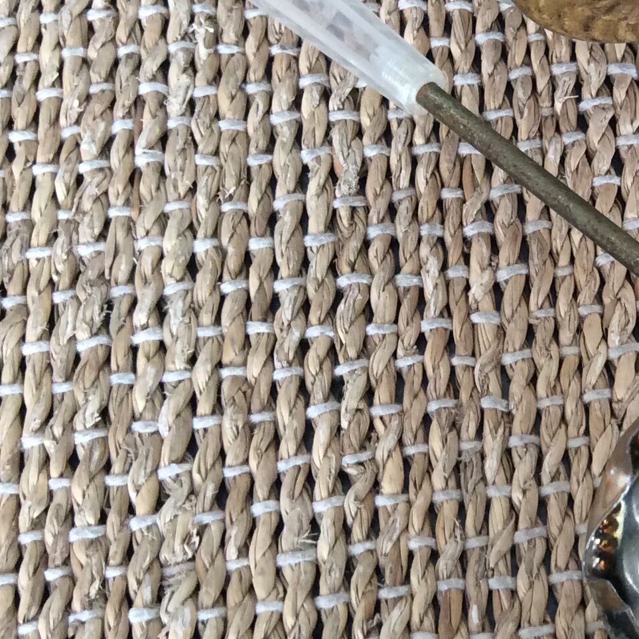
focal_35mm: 76
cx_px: 746
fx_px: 1587
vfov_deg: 22.8
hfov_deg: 21.3
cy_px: 286
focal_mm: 3.3
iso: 100
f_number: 2.4
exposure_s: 1/25
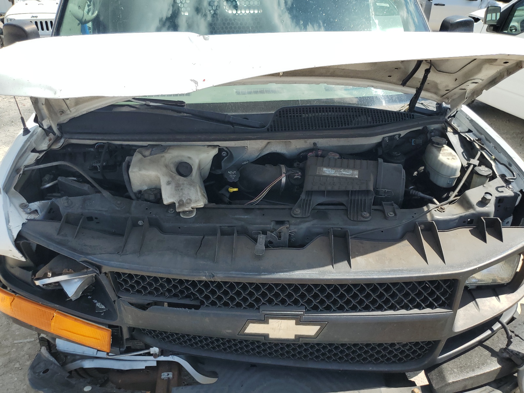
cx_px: 262
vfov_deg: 53.1
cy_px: 196
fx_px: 394
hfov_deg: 67.3
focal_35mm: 26
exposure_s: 1/2000
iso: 50
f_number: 1.5
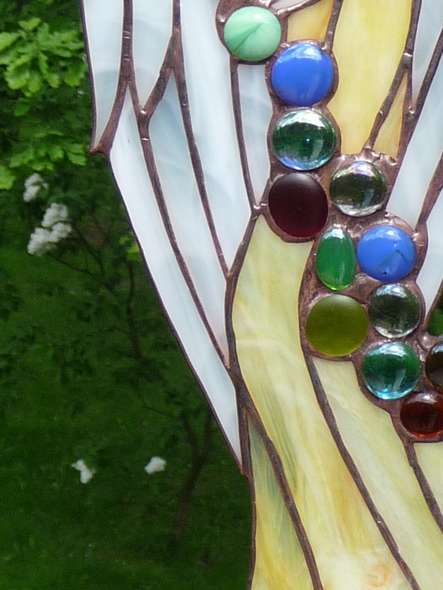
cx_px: 354
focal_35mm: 142
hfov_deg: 10.4
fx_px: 2424
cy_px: 137
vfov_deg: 13.8
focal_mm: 6.7
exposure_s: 1/320
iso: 100
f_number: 3.9
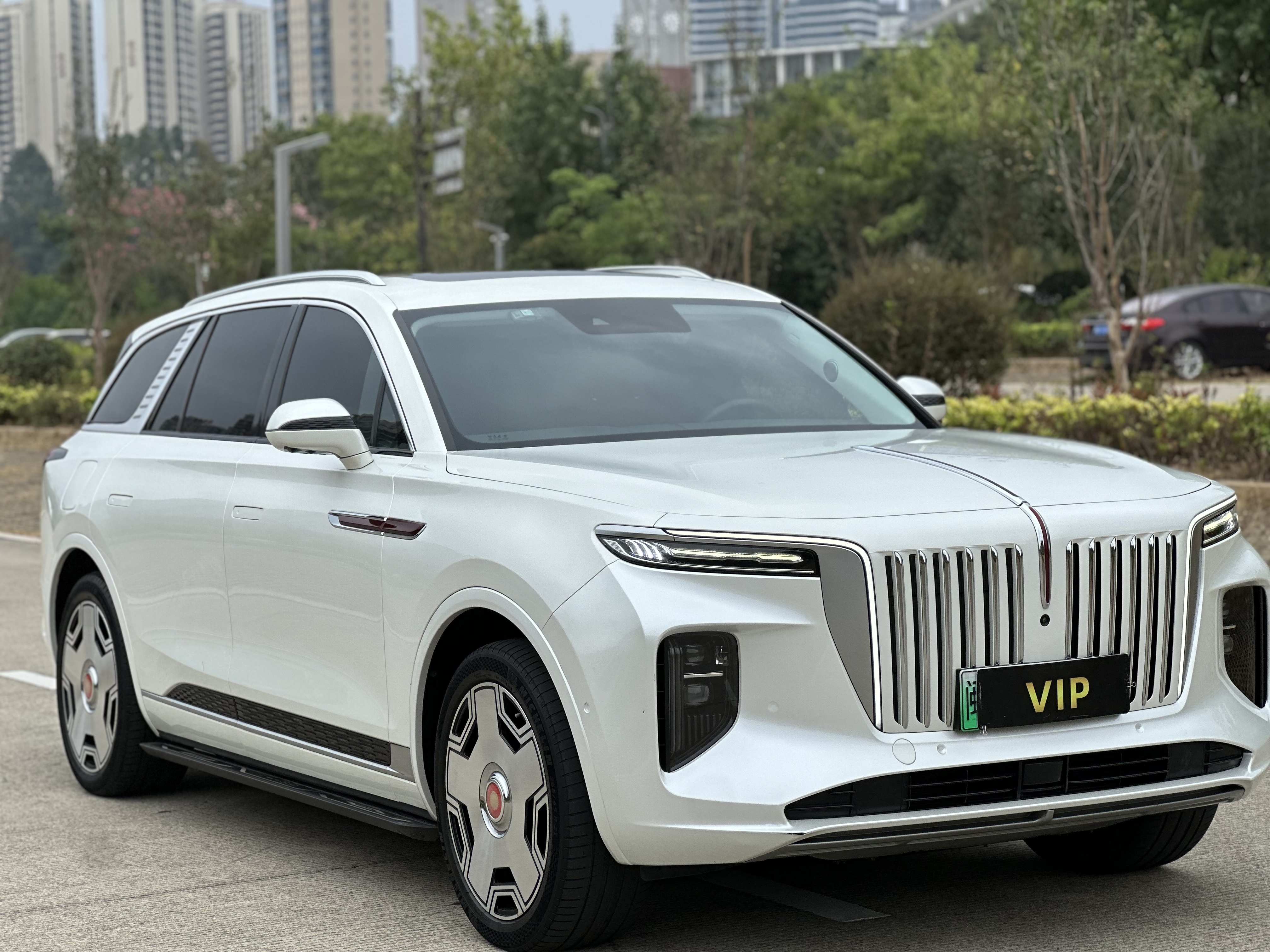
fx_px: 2825
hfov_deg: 25.3
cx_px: 635
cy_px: 476
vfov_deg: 19.1
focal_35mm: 77
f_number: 2.8
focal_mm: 9
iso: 32
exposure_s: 1/404
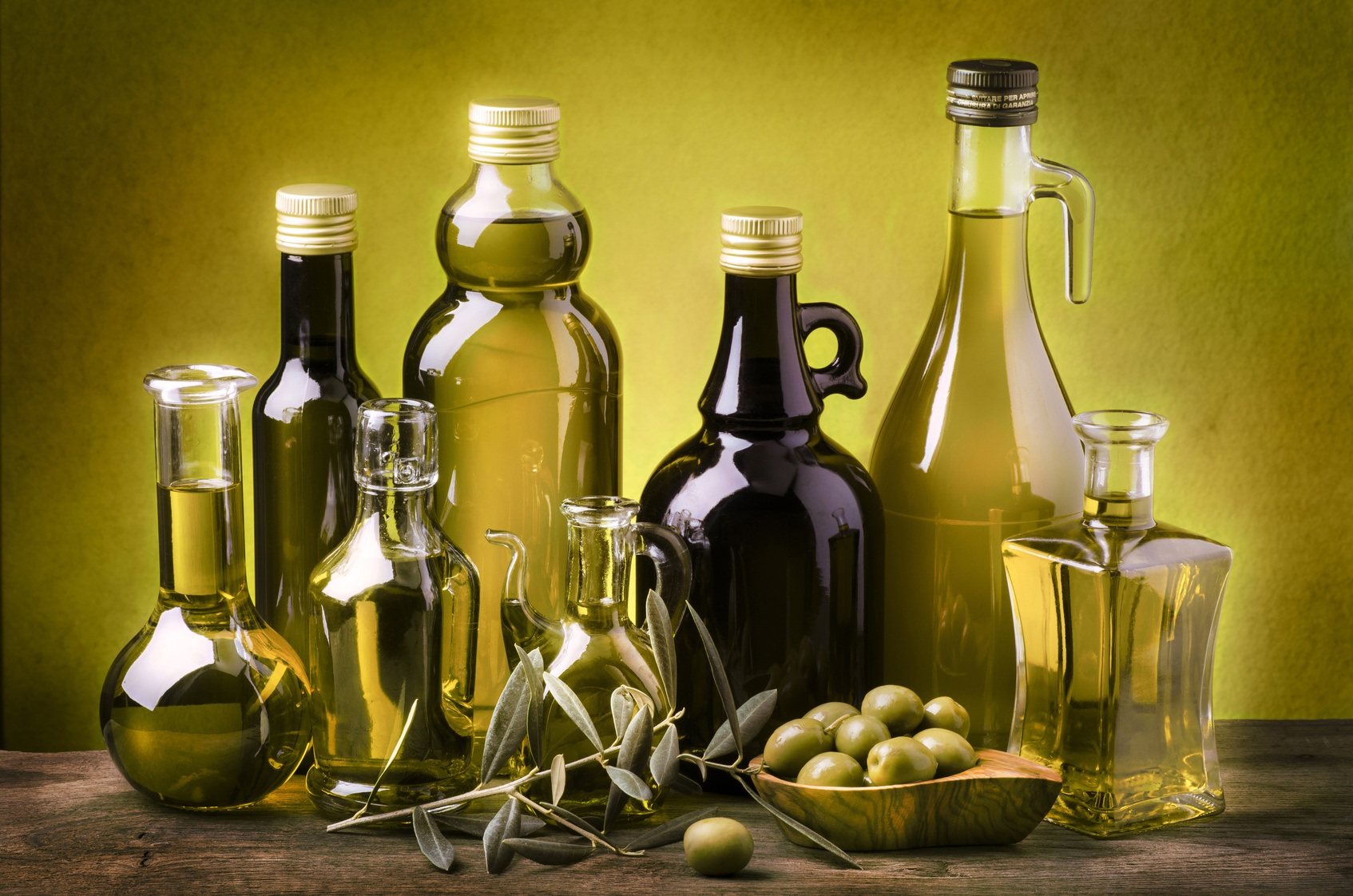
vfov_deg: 9.1
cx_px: 676
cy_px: 448
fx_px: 5626
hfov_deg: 13.7
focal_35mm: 150
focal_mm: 100
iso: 100
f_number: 16
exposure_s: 1/200
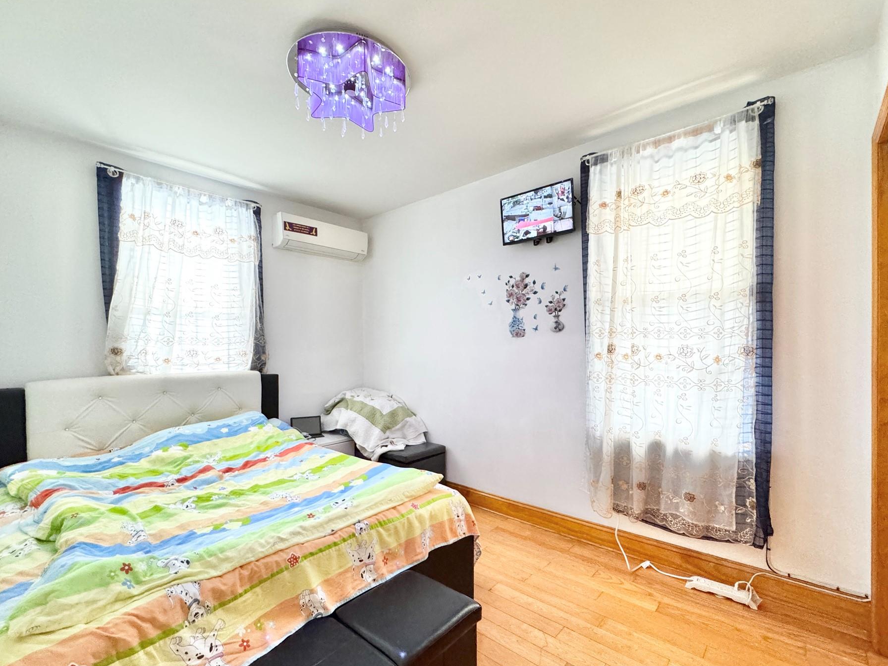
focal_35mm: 16
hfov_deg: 94.4
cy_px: 352
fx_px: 410
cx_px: 468
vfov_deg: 78.0
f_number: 2.2
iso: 640
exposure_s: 1/60
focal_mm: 2.22
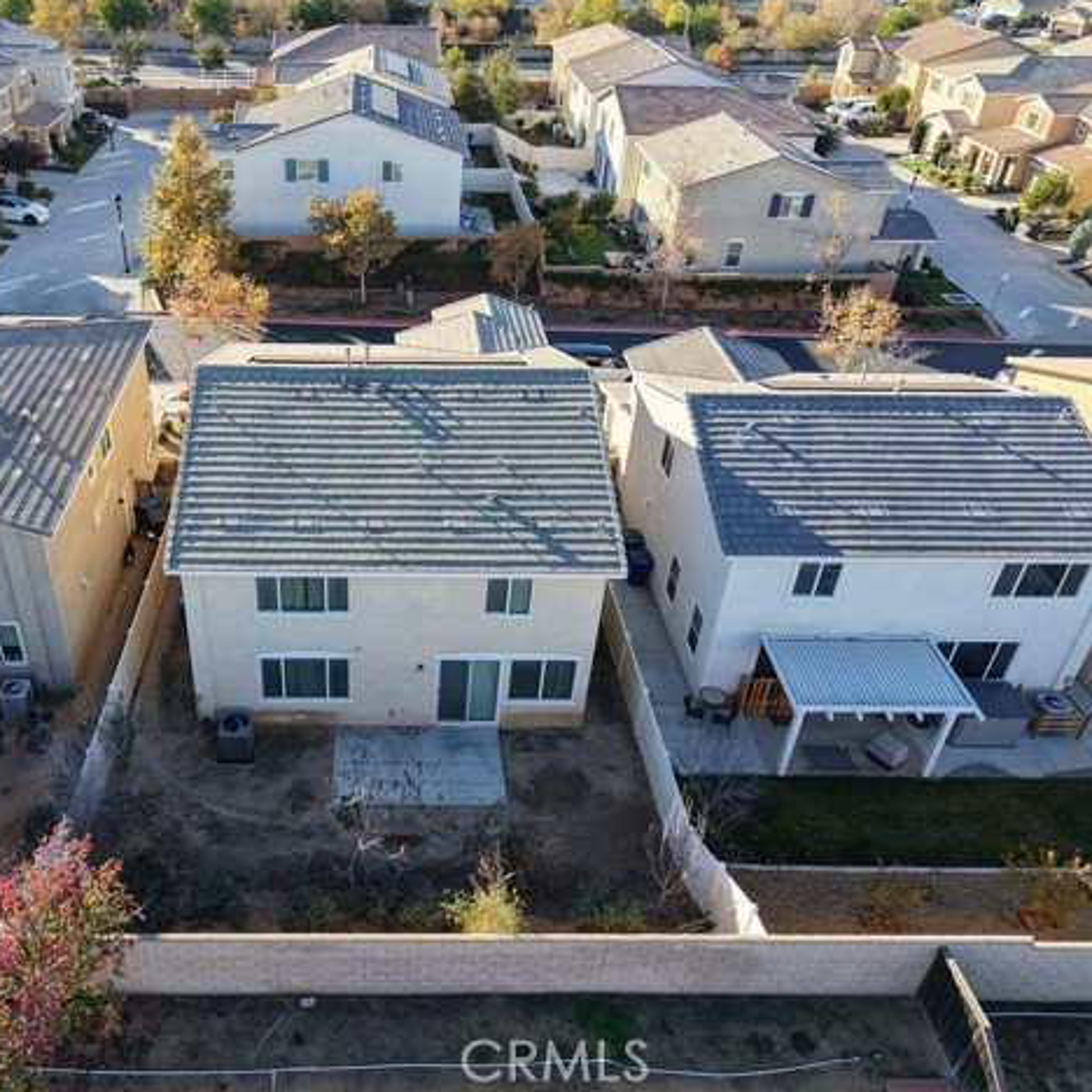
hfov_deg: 54.7
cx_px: 385
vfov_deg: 55.6
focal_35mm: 29
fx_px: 1035
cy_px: 534
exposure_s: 1/500
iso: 100
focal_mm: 8.67
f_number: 1.8
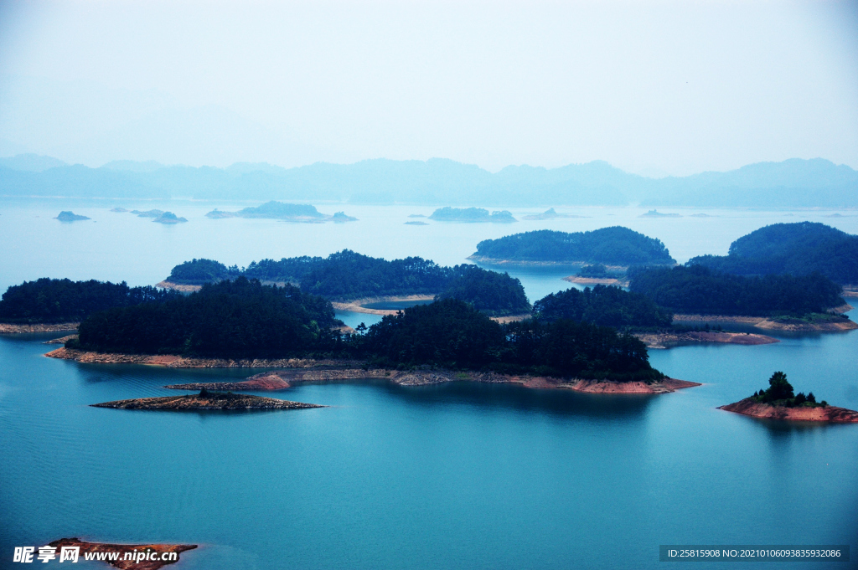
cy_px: 285
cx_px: 429
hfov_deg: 22.6
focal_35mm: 90
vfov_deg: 15.2
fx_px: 2143
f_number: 5
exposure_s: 1/1600
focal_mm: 60
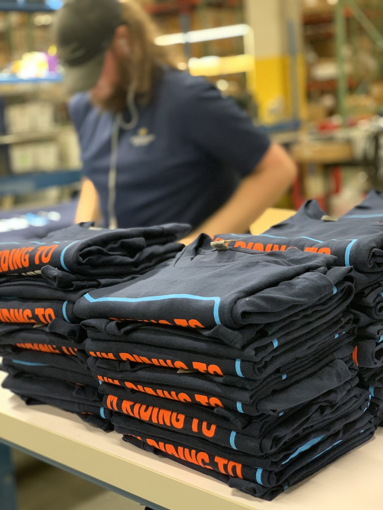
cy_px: 255
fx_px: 767
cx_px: 192
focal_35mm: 52
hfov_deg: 28.0
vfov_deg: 36.8
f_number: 2.4
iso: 500
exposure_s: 1/40
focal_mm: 6
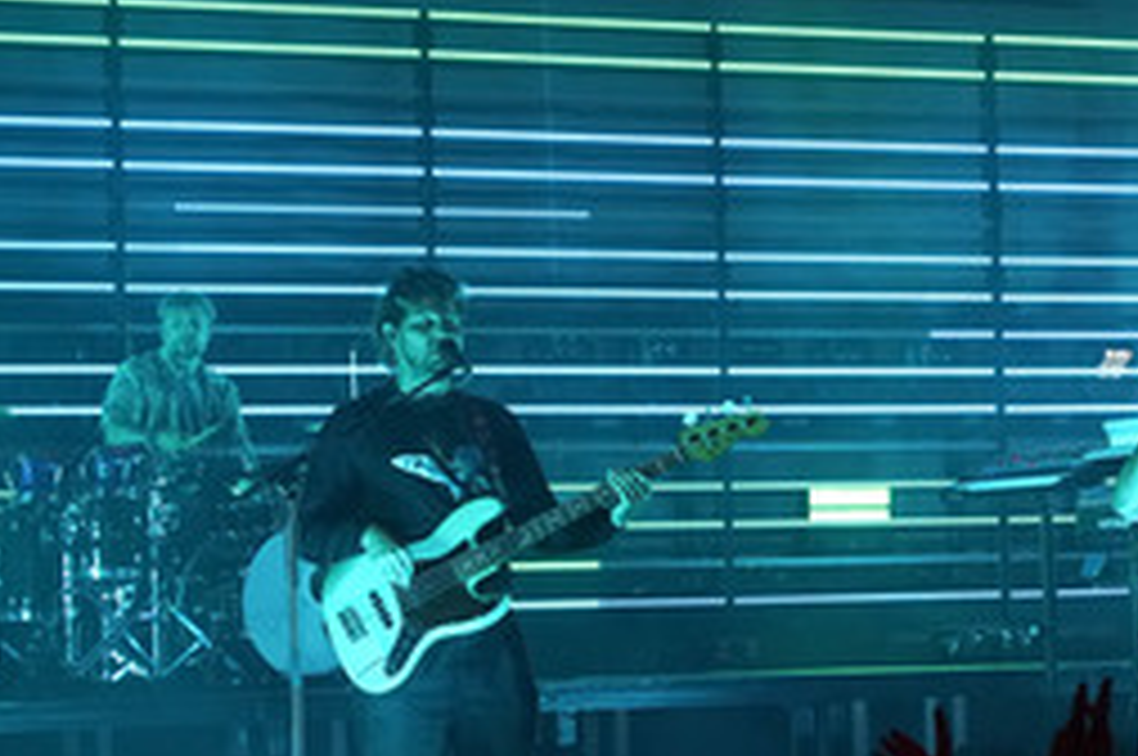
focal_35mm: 116
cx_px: 1001
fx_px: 3662
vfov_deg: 11.8
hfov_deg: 17.4
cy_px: 495
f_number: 5.6
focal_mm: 65
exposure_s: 1/250
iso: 3200
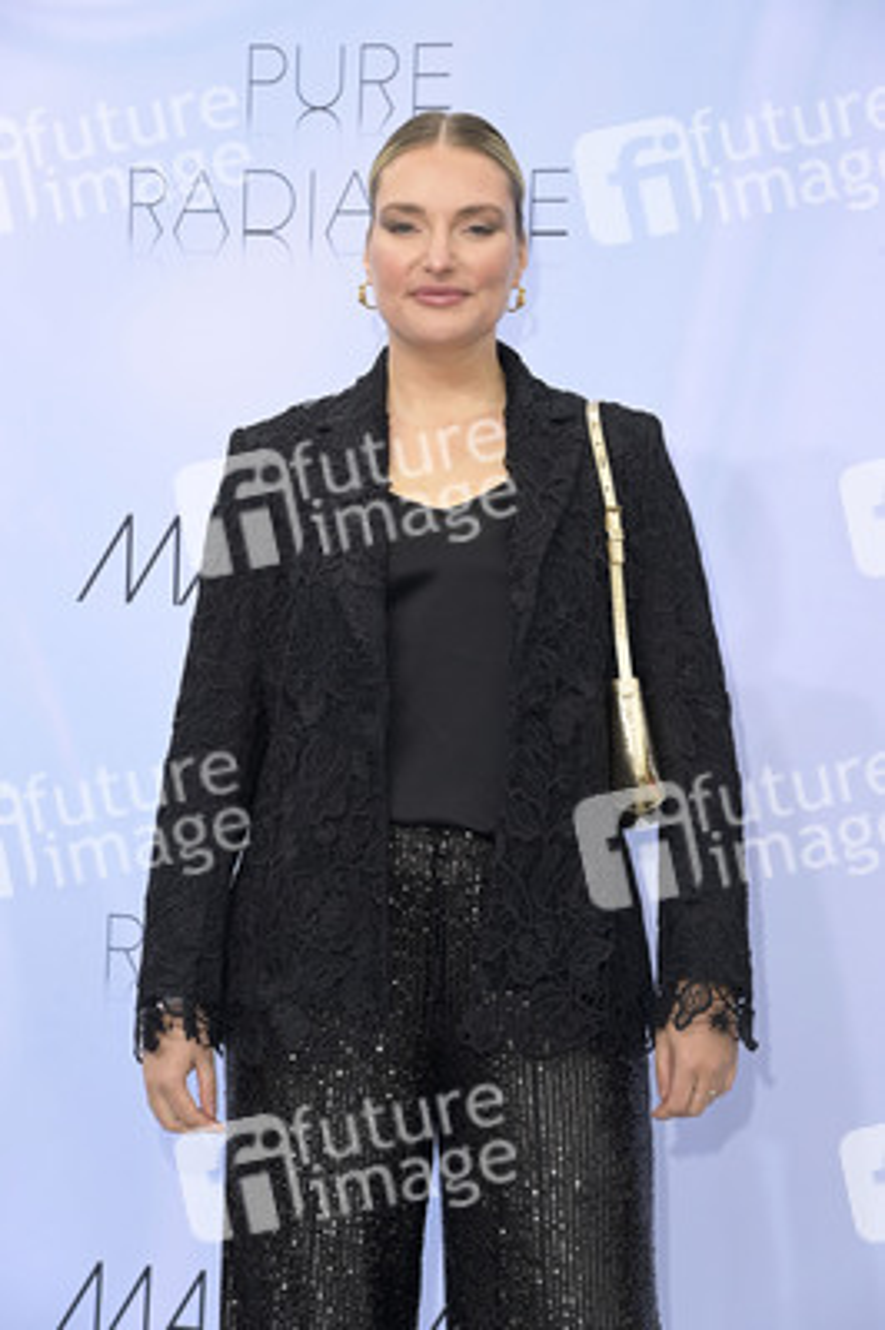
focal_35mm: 78
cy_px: 665
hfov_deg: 17.5
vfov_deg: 26.0
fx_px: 2881
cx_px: 442
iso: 250
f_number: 6.3
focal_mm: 78
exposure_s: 1/200
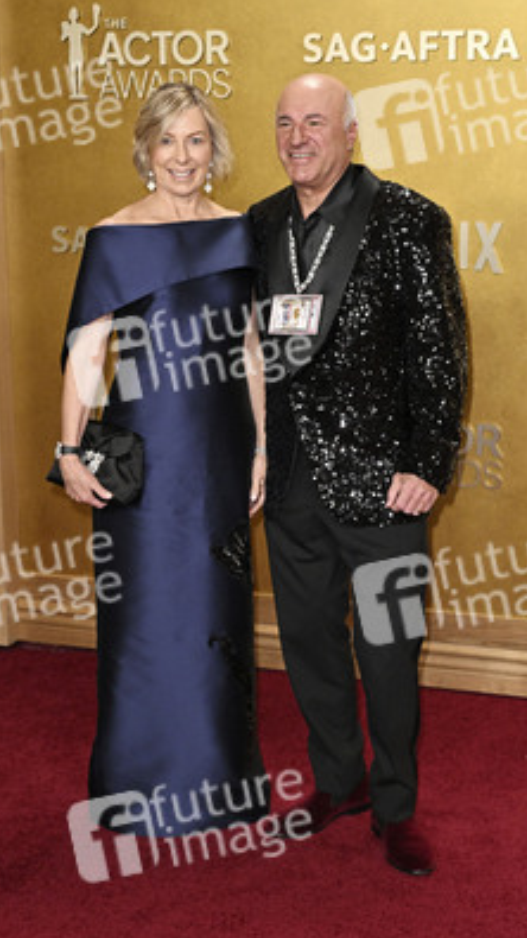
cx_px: 259
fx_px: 1317
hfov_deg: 22.6
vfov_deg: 39.2
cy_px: 470
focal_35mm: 53
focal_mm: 50
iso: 2500
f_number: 5.6
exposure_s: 1/320
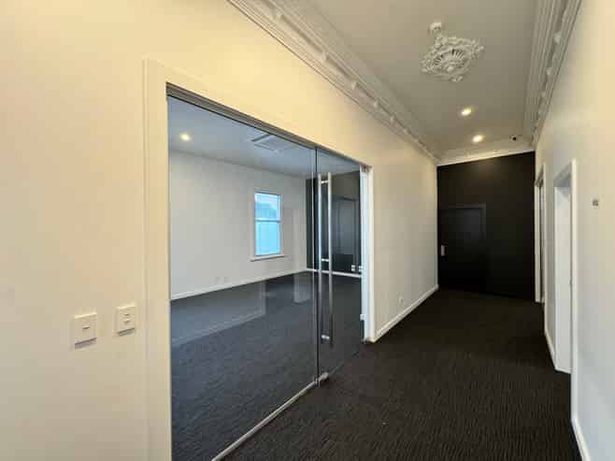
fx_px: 249
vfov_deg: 85.6
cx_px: 308
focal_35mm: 14
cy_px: 230
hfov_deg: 102.1
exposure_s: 1/50
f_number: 2.2
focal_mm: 2.22
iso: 320
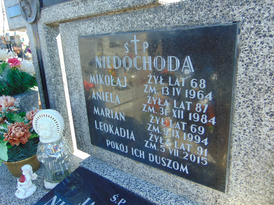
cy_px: 102
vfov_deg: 54.9
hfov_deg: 69.4
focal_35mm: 25
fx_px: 198
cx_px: 137
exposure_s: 1/160
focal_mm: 4.5
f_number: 3
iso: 80
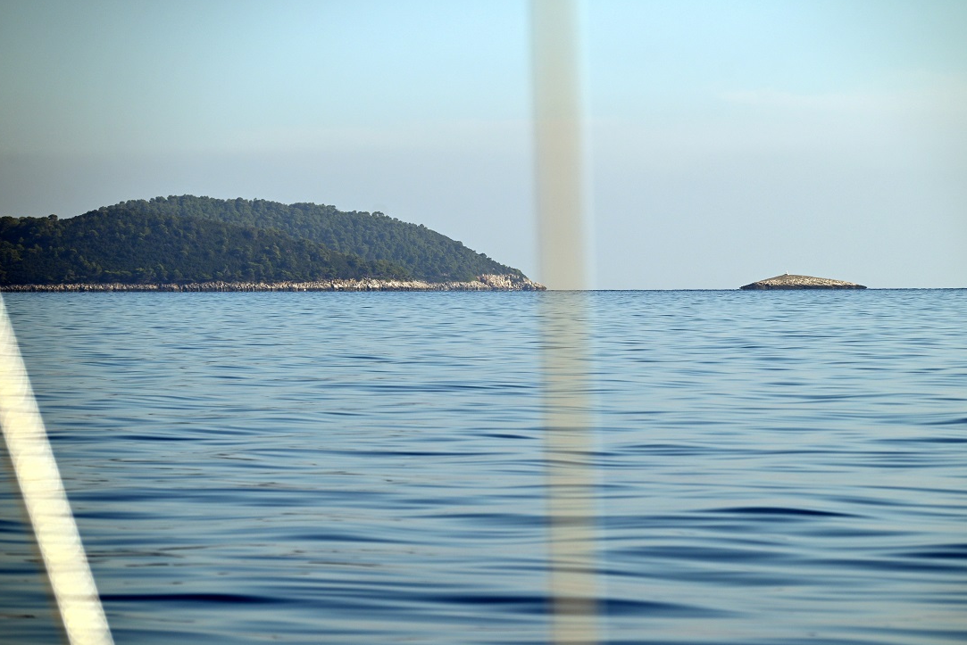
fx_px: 5320
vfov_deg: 6.9
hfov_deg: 10.4
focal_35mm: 198
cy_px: 368
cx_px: 554
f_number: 5.6
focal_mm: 165
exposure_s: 1/1000
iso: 100
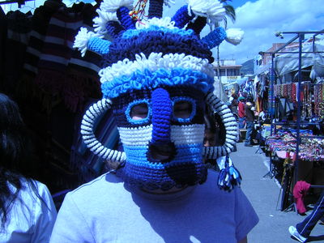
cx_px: 162
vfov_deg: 39.7
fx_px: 337
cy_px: 122
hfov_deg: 51.4
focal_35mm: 36
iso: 100
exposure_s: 1/406
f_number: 5.2
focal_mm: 4.7
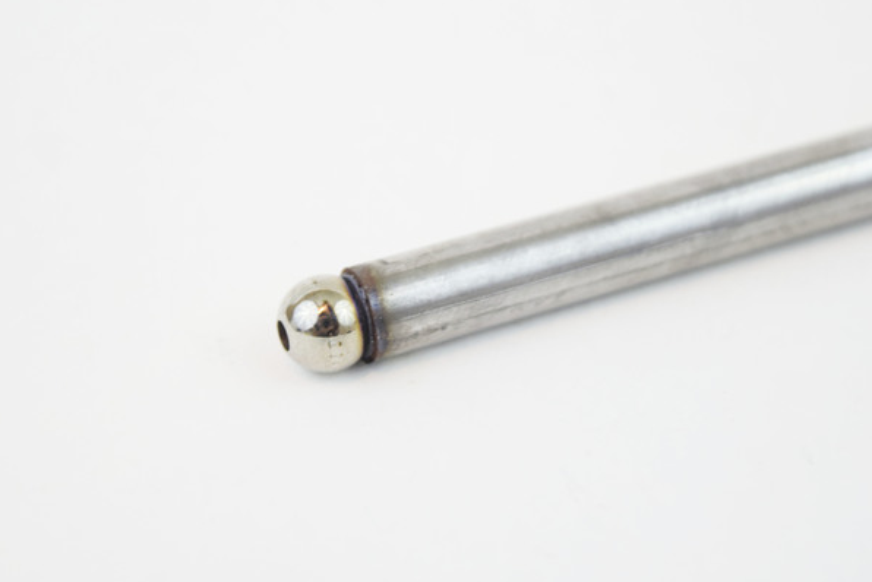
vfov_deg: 15.5
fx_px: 2145
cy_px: 280
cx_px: 407
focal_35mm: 89
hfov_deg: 23.0
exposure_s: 1/60
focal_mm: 55
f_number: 5.6
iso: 1000
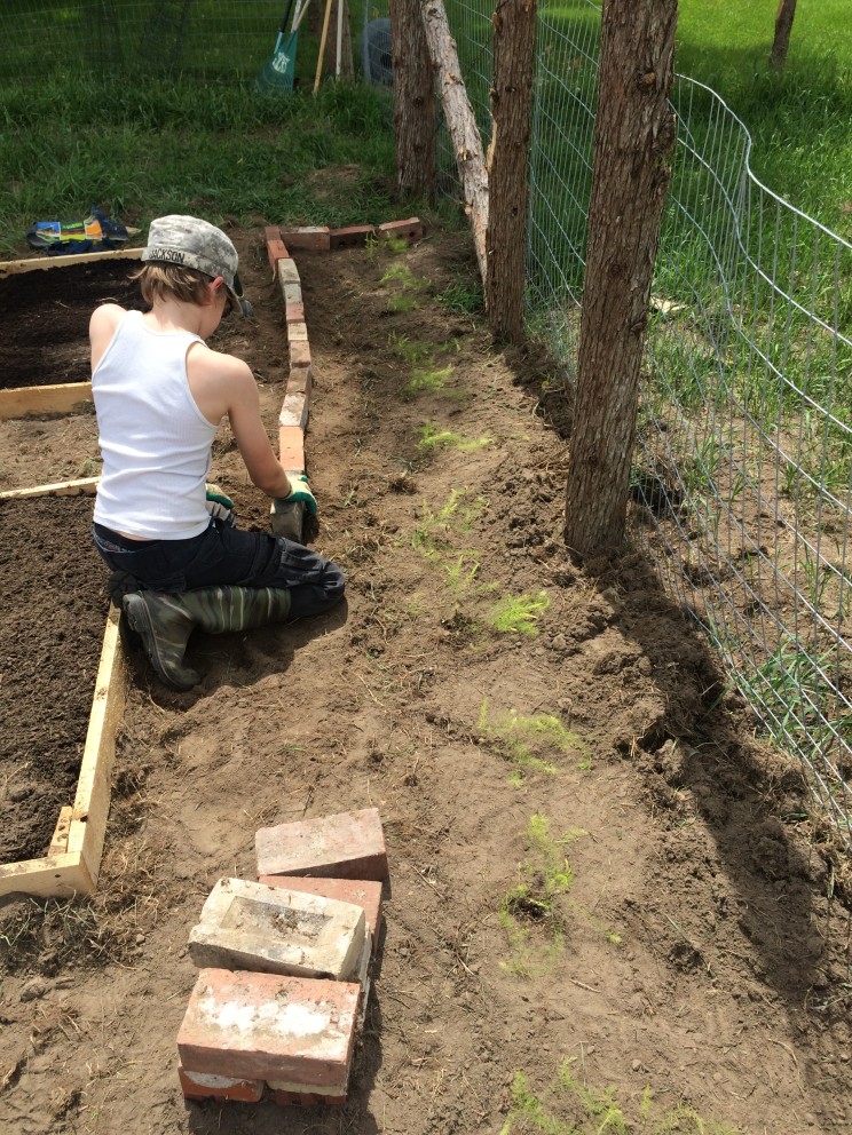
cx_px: 426
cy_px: 568
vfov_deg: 61.7
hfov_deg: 48.2
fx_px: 952
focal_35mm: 29
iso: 32
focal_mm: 4.15
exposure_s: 1/1709
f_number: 2.2
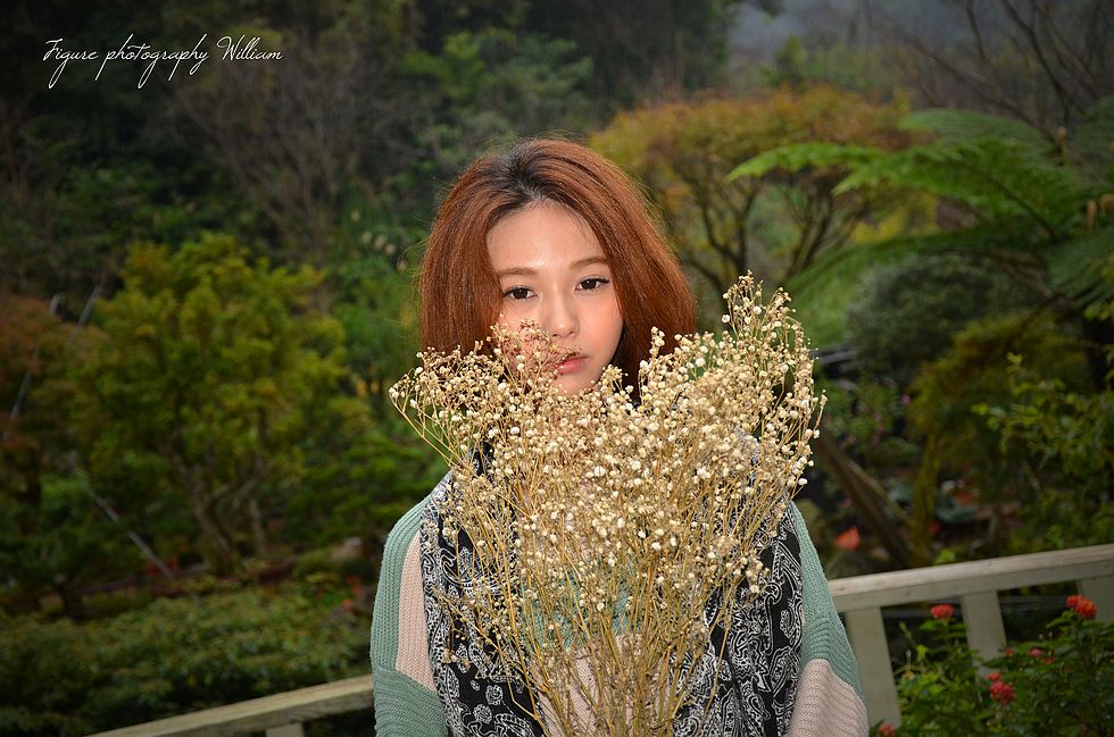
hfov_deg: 35.1
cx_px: 557
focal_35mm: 57
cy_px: 368
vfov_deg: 23.7
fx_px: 1760
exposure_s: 1/100
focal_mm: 38
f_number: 4.5
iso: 100
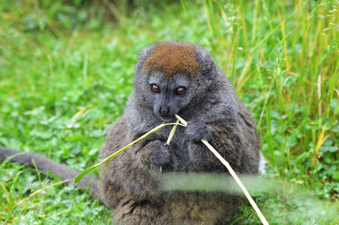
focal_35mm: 117
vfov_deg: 11.7
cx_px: 170
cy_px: 112
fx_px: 1101
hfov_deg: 17.5
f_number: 5.6
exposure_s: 1/4000
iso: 6400
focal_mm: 78
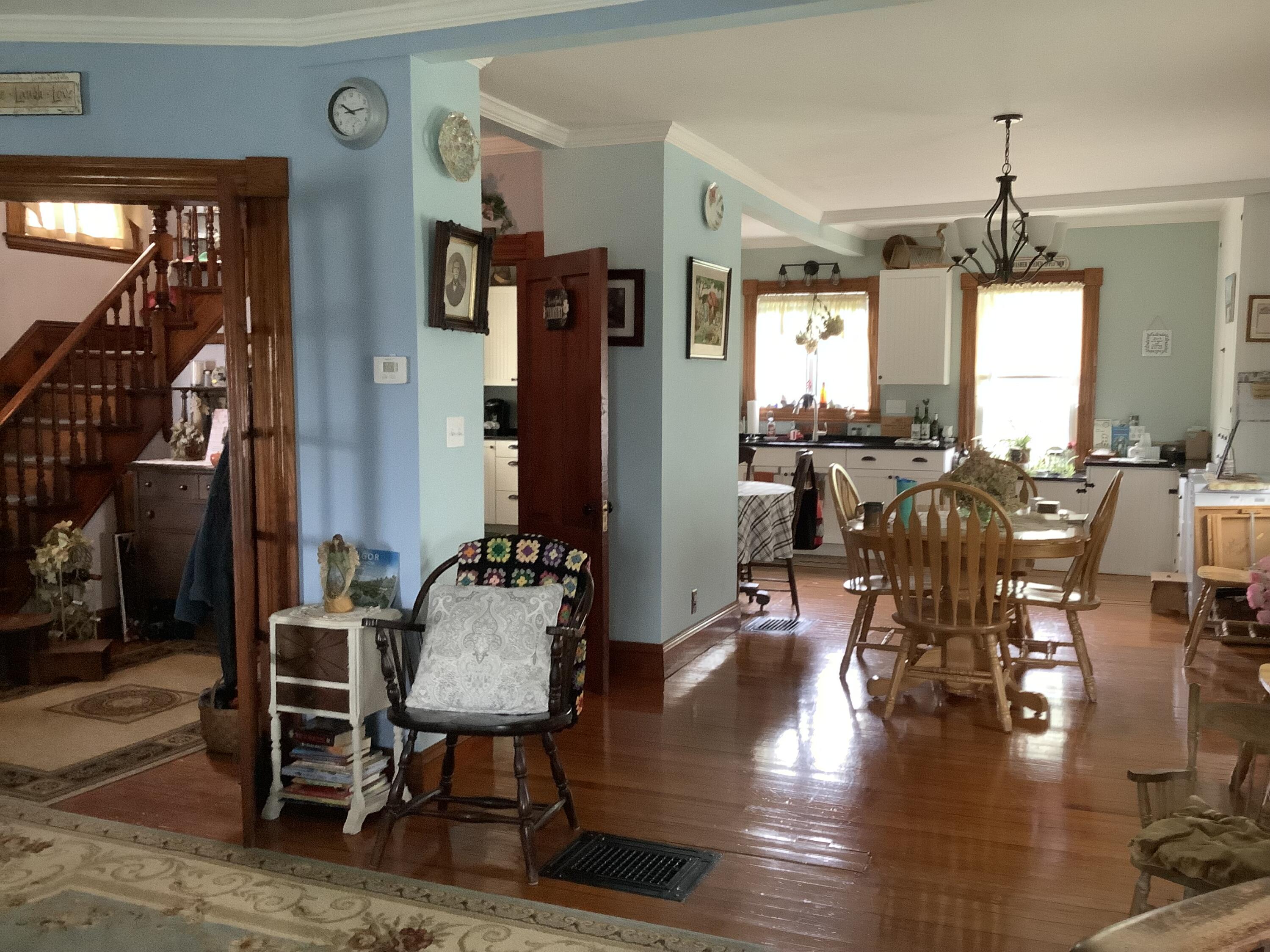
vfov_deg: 45.4
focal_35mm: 31
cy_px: 476
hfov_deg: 58.4
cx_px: 635
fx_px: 1137
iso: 500
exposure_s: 1/30
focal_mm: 3.3
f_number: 2.4
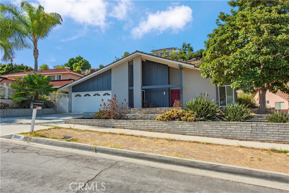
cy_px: 96
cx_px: 144
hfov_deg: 81.2
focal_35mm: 21
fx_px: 169
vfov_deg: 59.5
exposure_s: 1/400
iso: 200
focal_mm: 21
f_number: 10
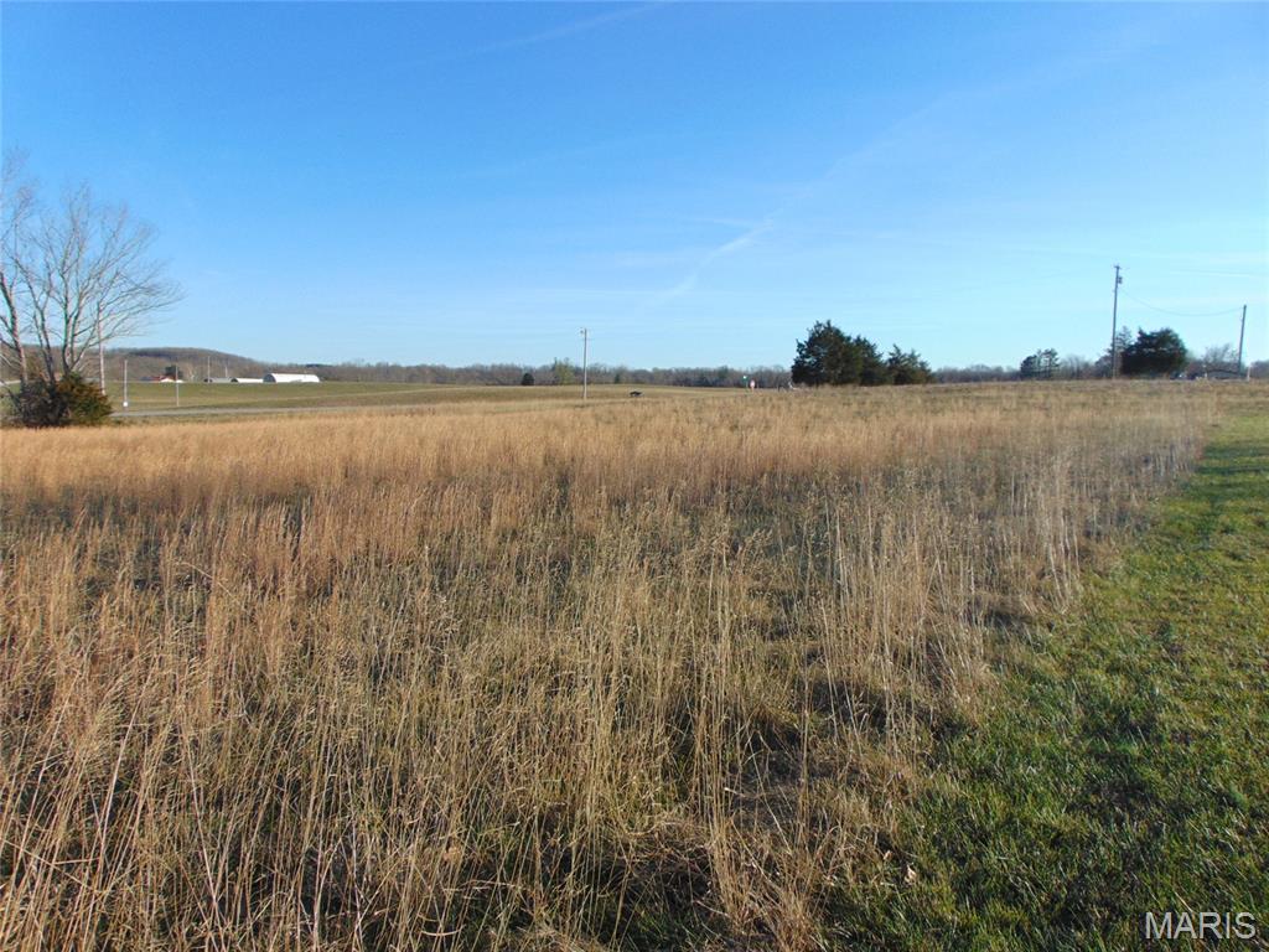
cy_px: 476
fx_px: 916
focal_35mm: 25
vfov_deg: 54.9
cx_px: 634
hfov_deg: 69.4
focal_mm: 4.5
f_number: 7.7
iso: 100
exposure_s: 1/200
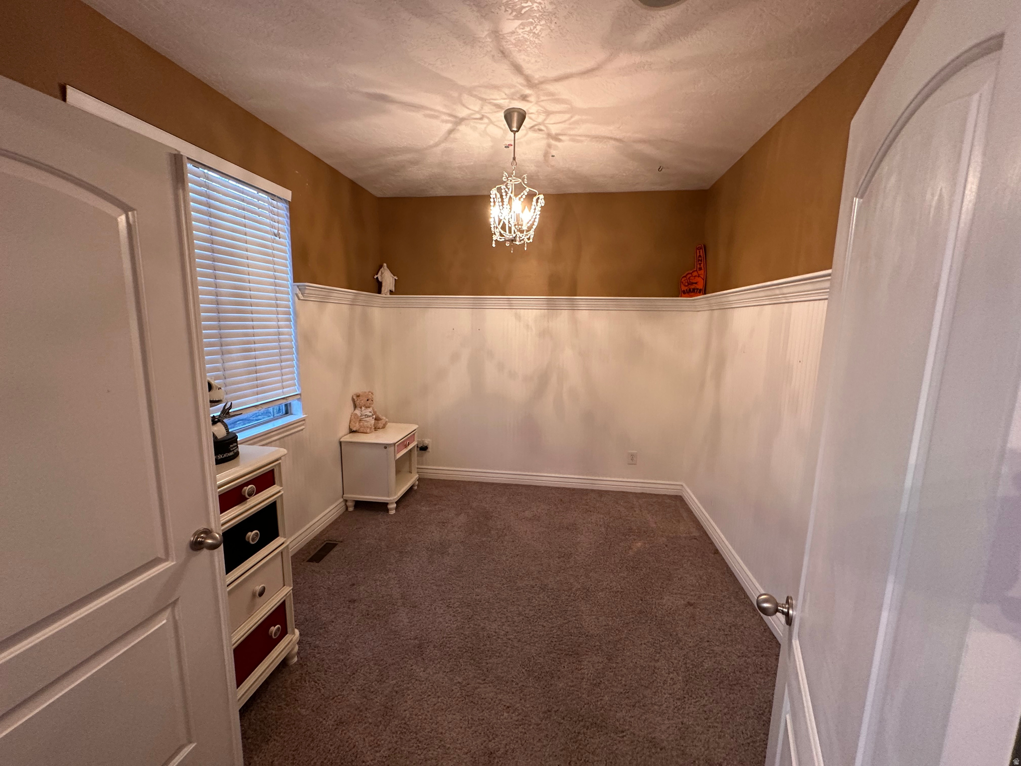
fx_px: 413
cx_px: 510
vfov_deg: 85.7
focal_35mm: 14
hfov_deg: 102.1
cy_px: 383
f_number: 2.2
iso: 320
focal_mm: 2.22
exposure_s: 1/60
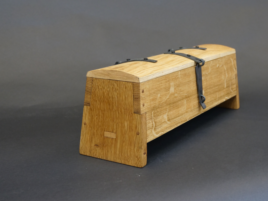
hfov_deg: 32.7
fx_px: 457
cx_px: 134
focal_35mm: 59
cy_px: 102
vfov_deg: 24.8
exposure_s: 1/60
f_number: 5.3
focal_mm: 29
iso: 1250
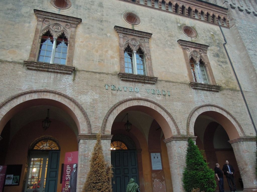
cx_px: 128
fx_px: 178
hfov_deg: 71.6
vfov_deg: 56.8
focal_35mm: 24
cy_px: 96
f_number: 2.8
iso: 400
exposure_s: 1/25
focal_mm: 4.3
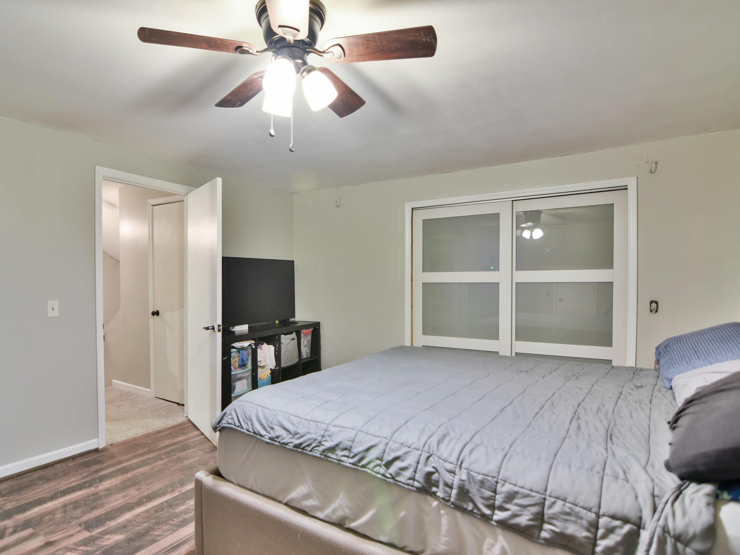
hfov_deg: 85.6
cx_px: 323
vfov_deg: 69.9
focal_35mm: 19
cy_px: 279
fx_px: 397
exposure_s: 1/2
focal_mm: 11
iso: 100
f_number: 2.8
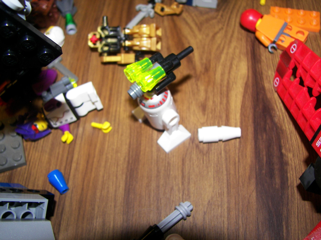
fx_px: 334
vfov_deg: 39.7
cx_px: 160
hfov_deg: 51.4
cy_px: 120
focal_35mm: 36
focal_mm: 6
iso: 100
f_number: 2.8
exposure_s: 1/30
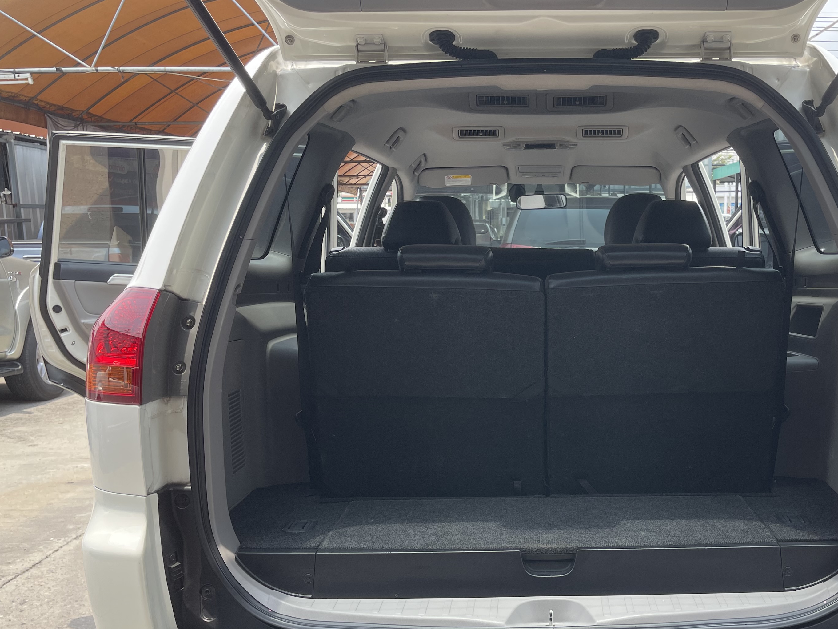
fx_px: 896
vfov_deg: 38.4
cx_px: 546
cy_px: 391
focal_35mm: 37
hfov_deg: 49.4
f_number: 1.6
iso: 32
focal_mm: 5.1
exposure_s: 1/969
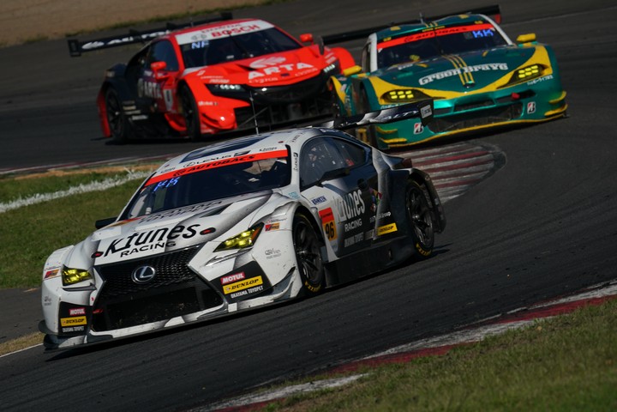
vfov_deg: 2.3
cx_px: 308
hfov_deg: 3.4
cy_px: 206
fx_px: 10283
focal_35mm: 600
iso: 200
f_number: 11
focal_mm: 600
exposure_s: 1/1000
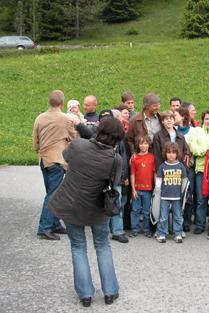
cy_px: 152
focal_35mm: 52
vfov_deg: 38.2
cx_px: 188
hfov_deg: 25.2
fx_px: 453
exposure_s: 1/50
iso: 50
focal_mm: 6
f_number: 4.8
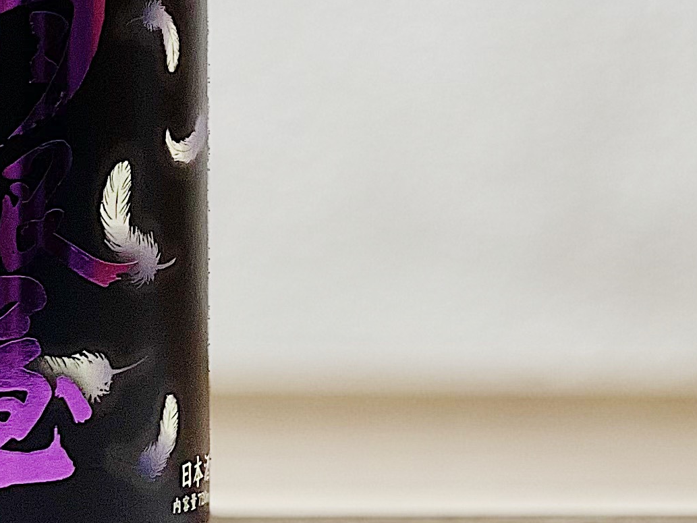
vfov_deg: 7.2
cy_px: -279
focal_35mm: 203
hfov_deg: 9.7
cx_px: -20
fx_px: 4088
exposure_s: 1/100
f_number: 2
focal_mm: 6
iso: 64
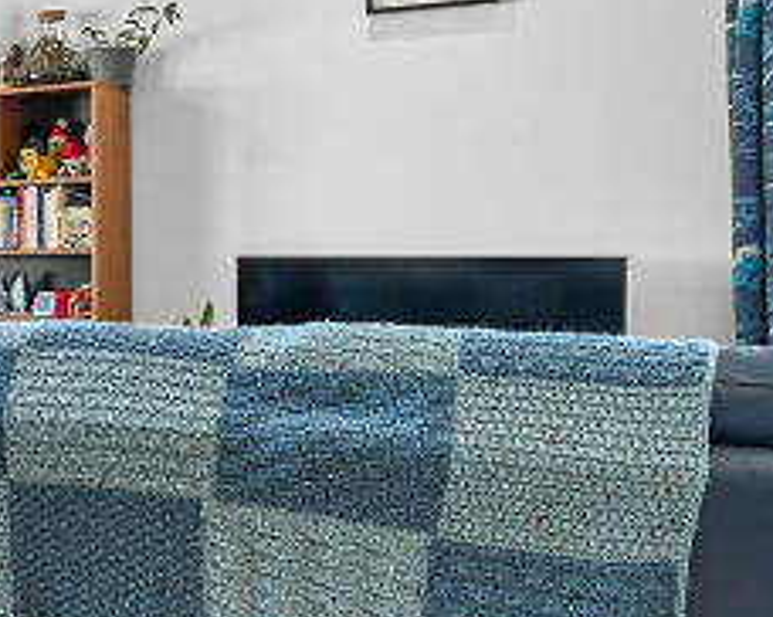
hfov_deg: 24.3
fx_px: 1349
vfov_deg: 25.8
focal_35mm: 59
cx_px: -410
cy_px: 270
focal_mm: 14
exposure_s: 1/1.67
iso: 400
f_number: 8
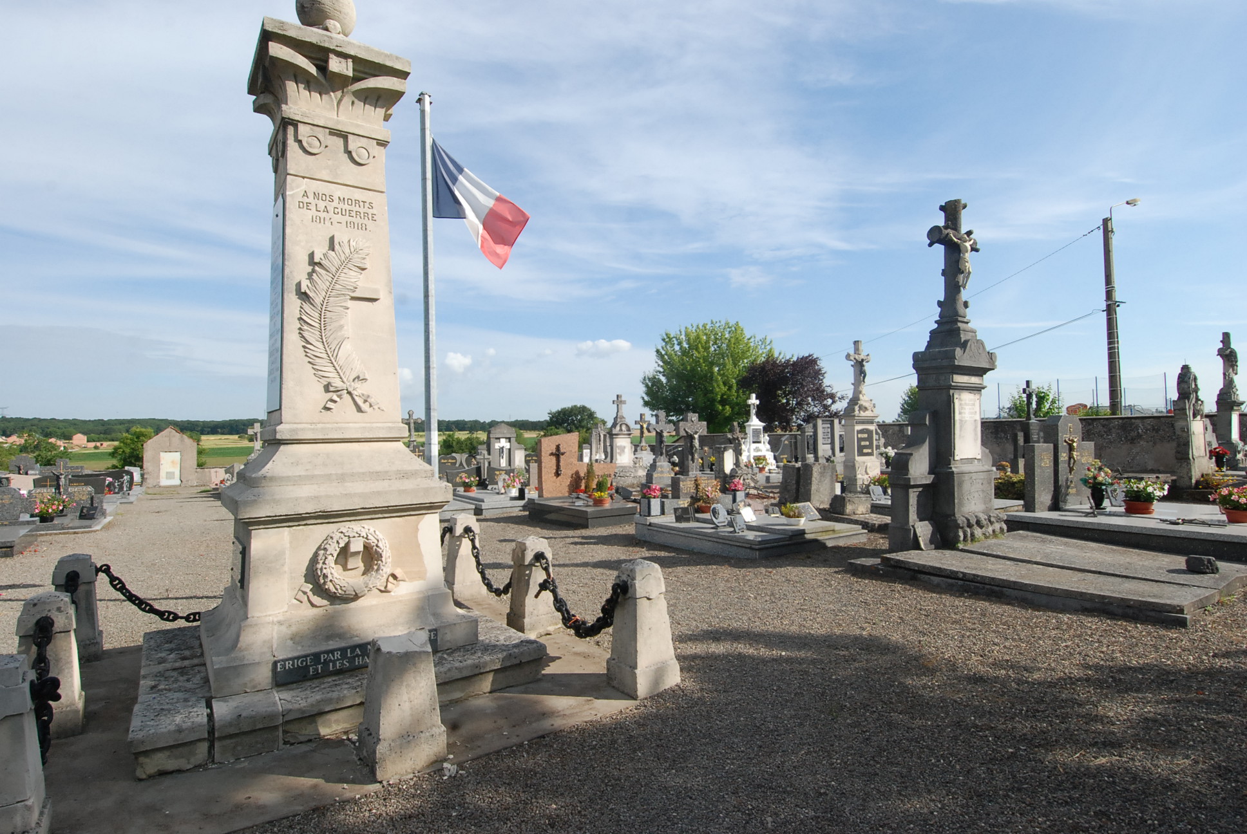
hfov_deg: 89.9
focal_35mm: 18
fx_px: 624
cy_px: 417
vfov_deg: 67.5
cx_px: 624
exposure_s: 1/640
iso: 640
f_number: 13
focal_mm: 12
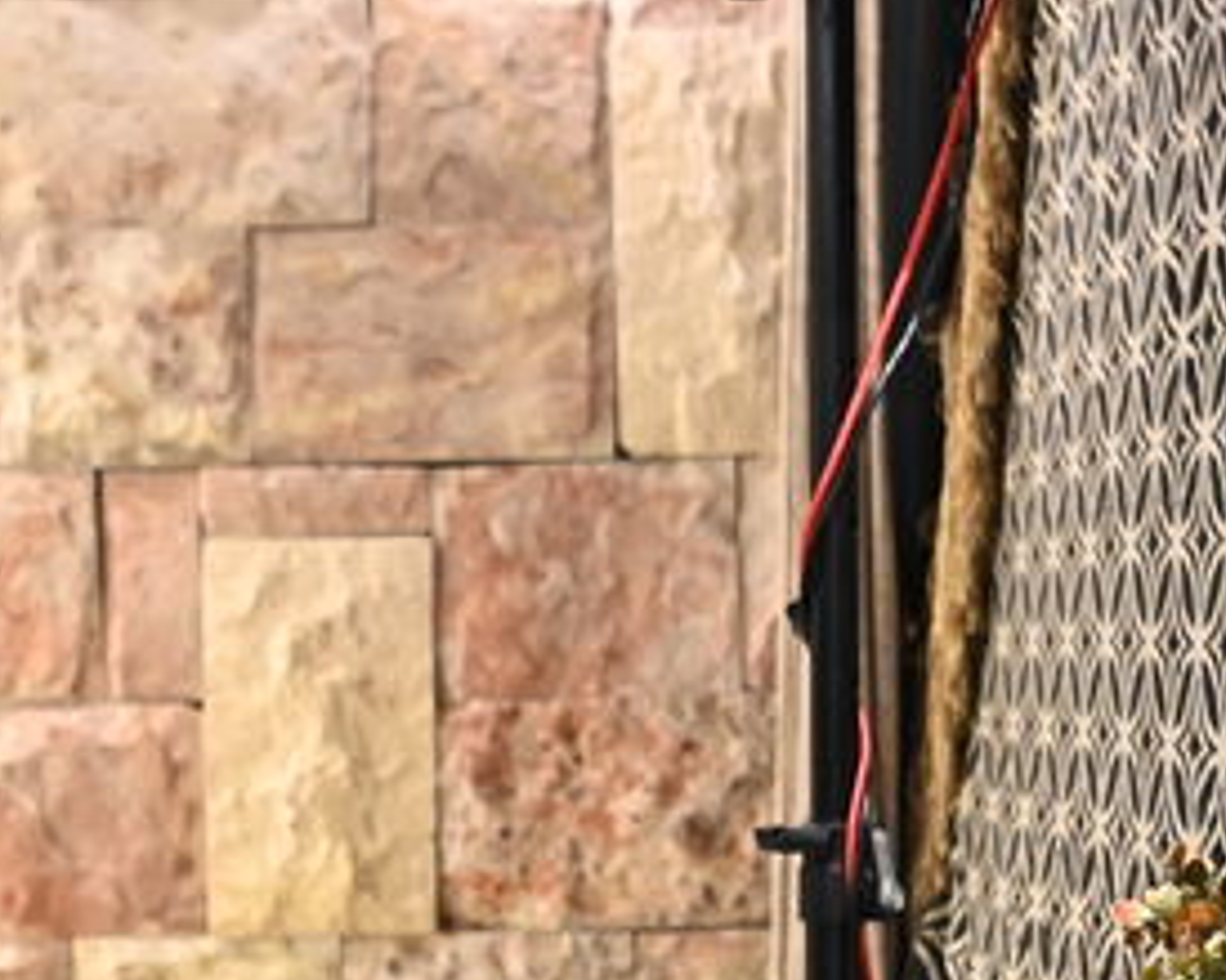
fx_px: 4171
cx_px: 197
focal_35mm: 115
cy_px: 1047
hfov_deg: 16.6
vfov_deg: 13.2
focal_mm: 24
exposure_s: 1/80
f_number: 2.8
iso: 2000
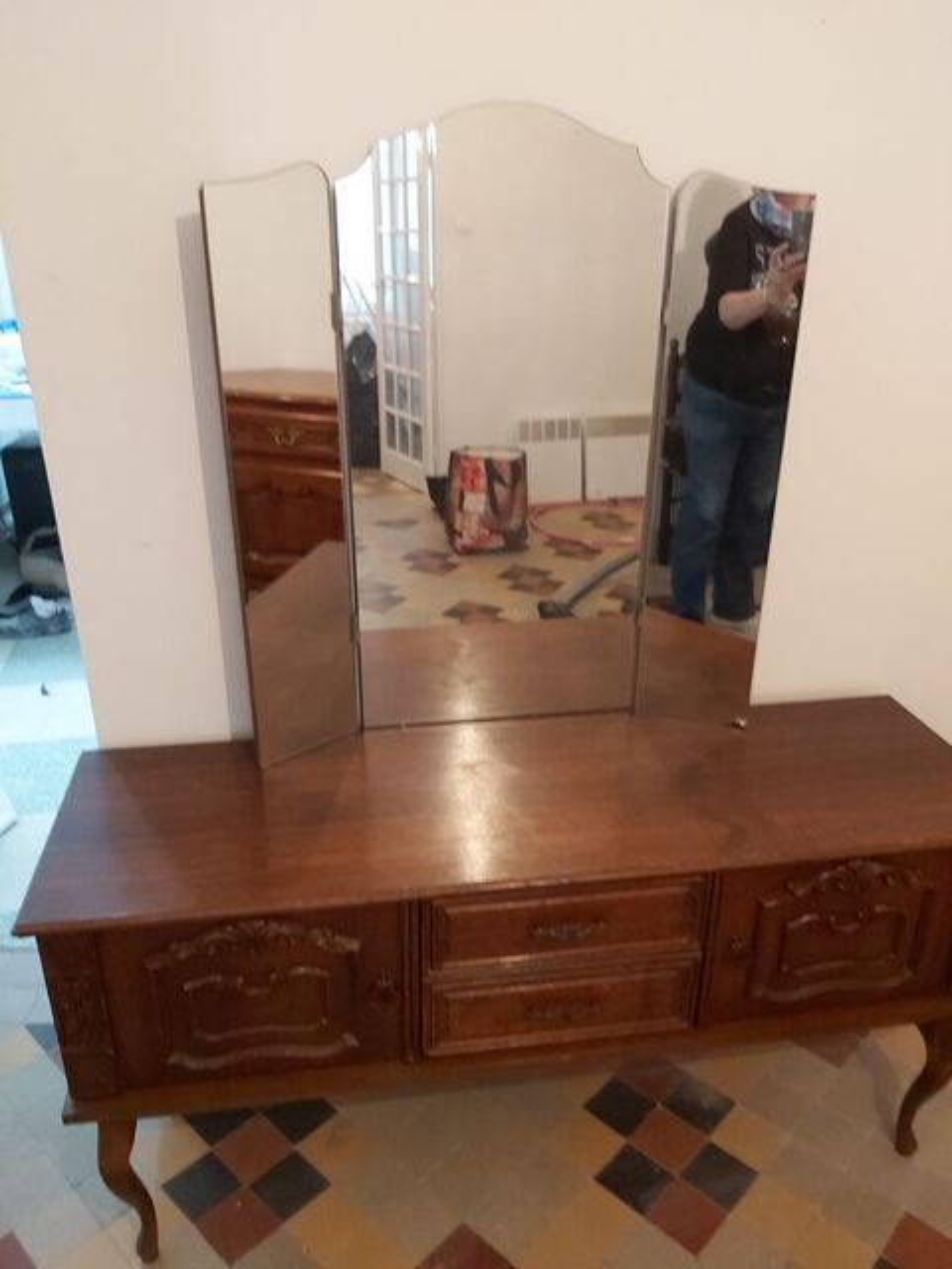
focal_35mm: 26
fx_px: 953
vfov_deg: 67.3
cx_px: 476
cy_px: 634
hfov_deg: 53.1
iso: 320
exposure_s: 1/33
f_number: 1.7
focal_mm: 3.92
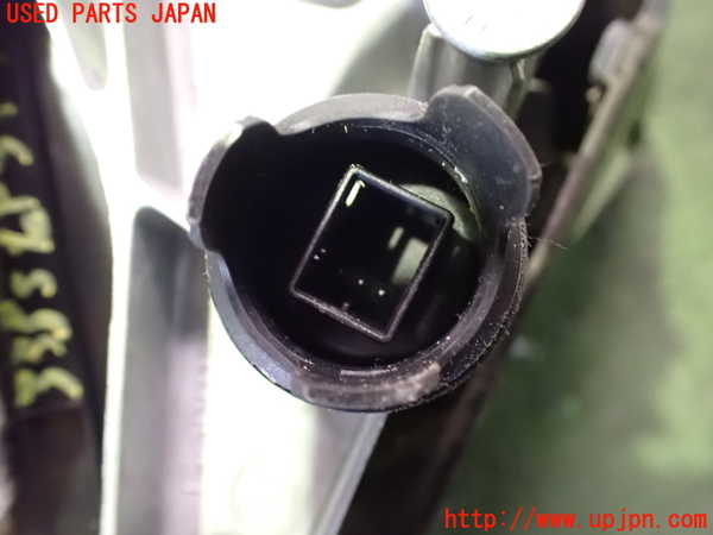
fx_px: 618
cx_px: 356
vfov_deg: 46.8
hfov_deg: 60.0
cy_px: 268
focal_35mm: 30
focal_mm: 5.4
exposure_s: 1/15
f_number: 2.3
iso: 1600
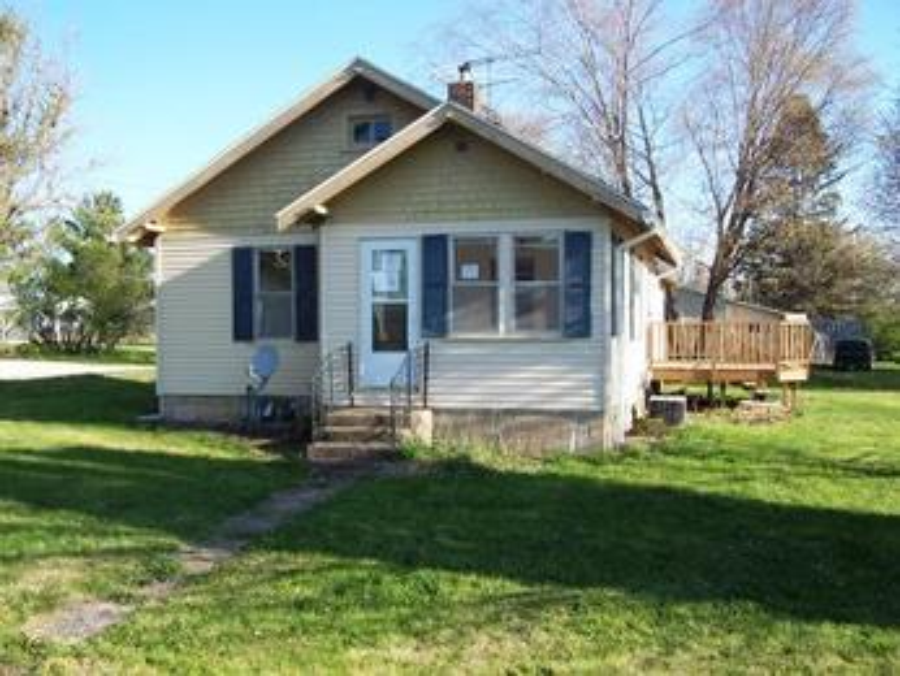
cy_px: 338
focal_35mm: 38
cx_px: 450
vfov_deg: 37.8
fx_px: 989
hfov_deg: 48.9
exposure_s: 1/350
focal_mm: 6.3
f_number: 2.8
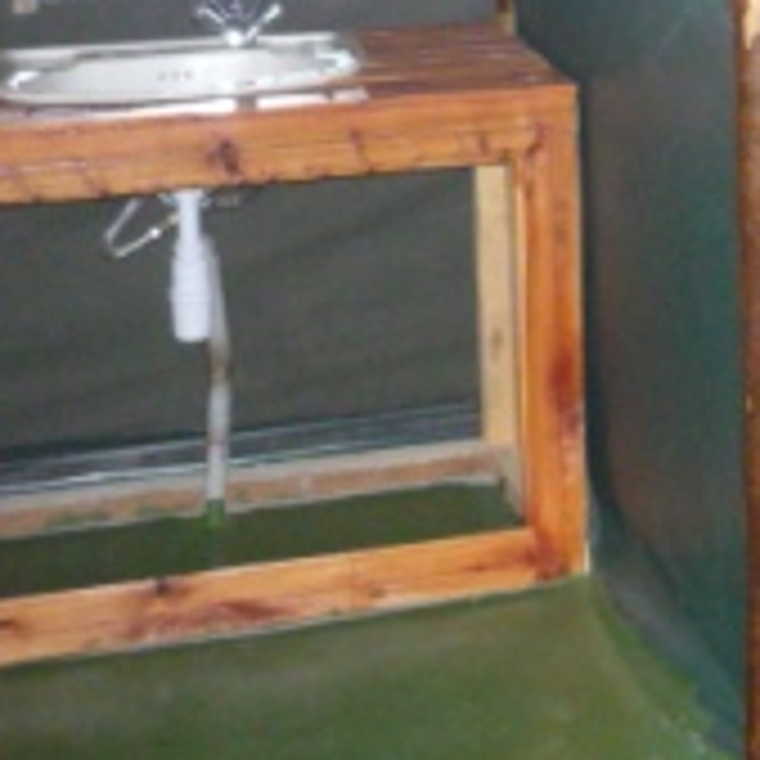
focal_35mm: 86
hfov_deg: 18.4
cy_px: -45
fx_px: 2136
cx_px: 1059
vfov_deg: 19.4
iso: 800
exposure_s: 1/30
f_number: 2.8
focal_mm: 5.5
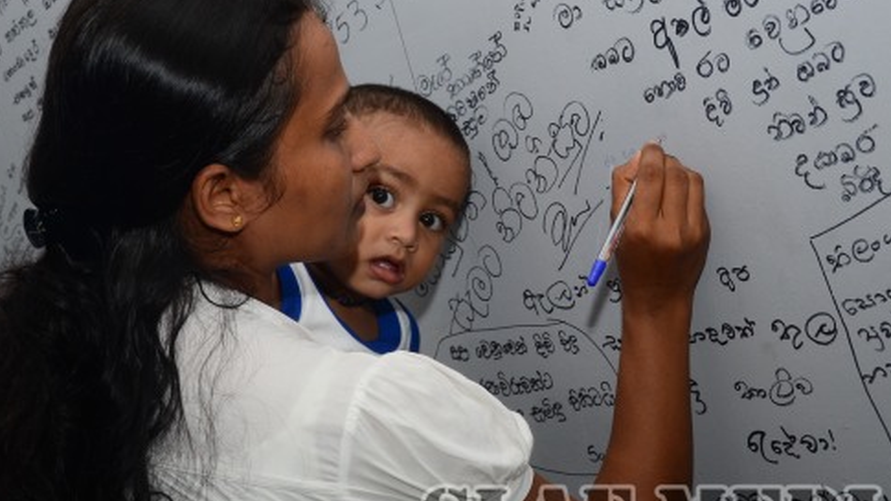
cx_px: 470
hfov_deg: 33.8
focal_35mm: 62
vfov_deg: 19.4
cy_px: 265
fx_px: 1465
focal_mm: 32
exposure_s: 1/125
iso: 400
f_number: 8
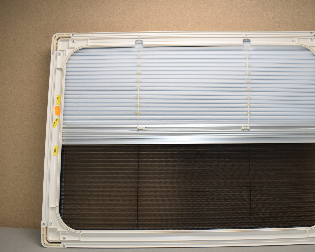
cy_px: 127
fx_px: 317
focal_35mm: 34
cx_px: 184
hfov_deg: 52.6
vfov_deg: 43.4
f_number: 5.6
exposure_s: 1/30
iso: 100
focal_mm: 20
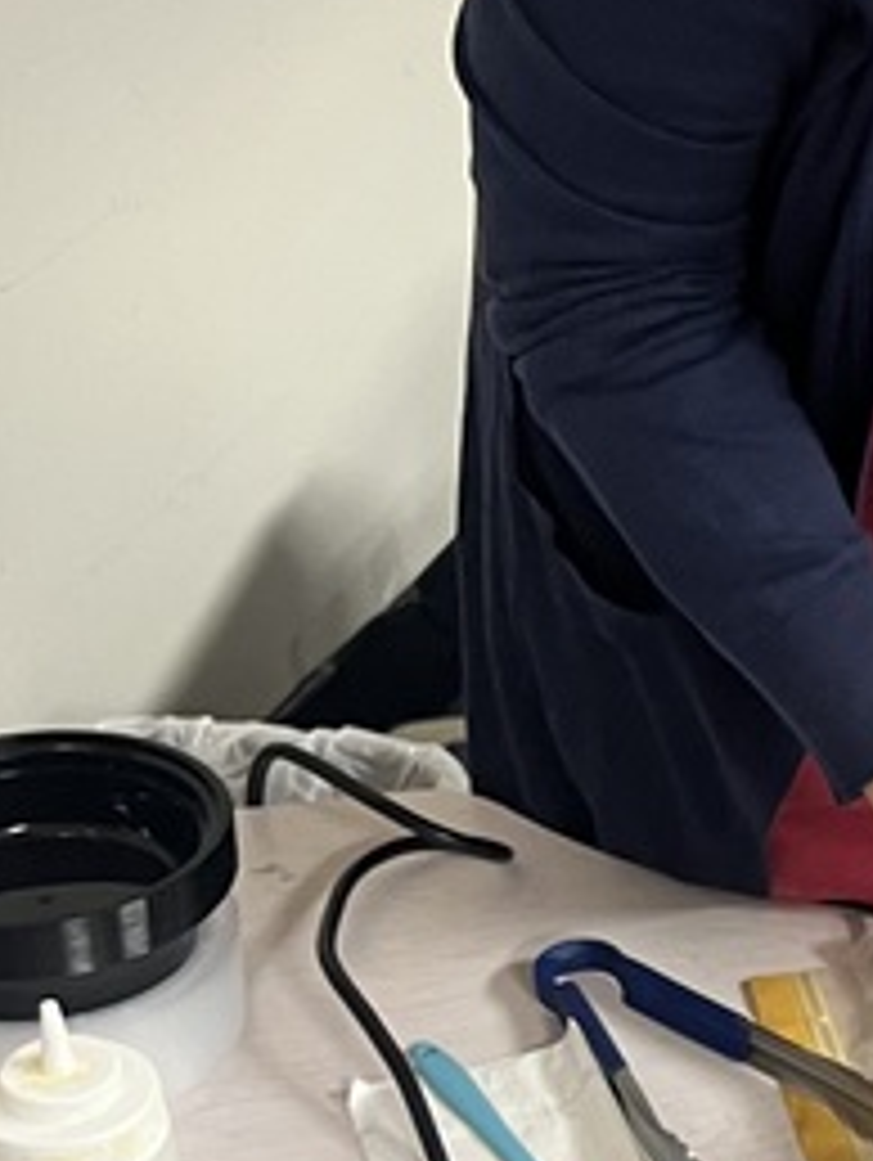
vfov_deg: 18.9
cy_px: 868
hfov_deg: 12.9
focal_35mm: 103
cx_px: 1620
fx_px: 3458
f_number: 1.5
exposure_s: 1/60
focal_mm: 5.7
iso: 200
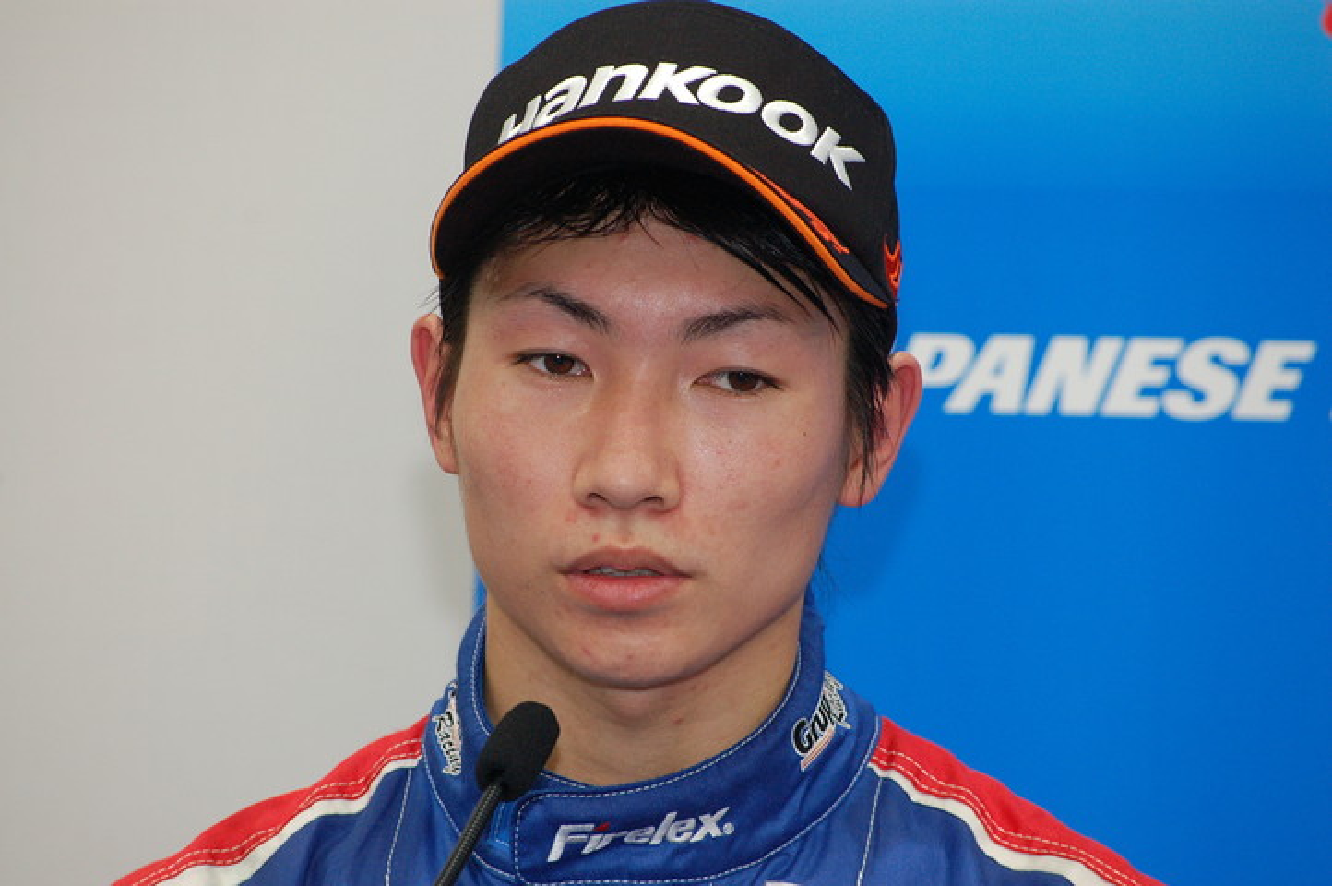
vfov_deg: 4.8
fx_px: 10535
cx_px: 666
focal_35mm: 285
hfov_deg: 7.2
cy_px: 443
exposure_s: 1/60
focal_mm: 190
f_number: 8
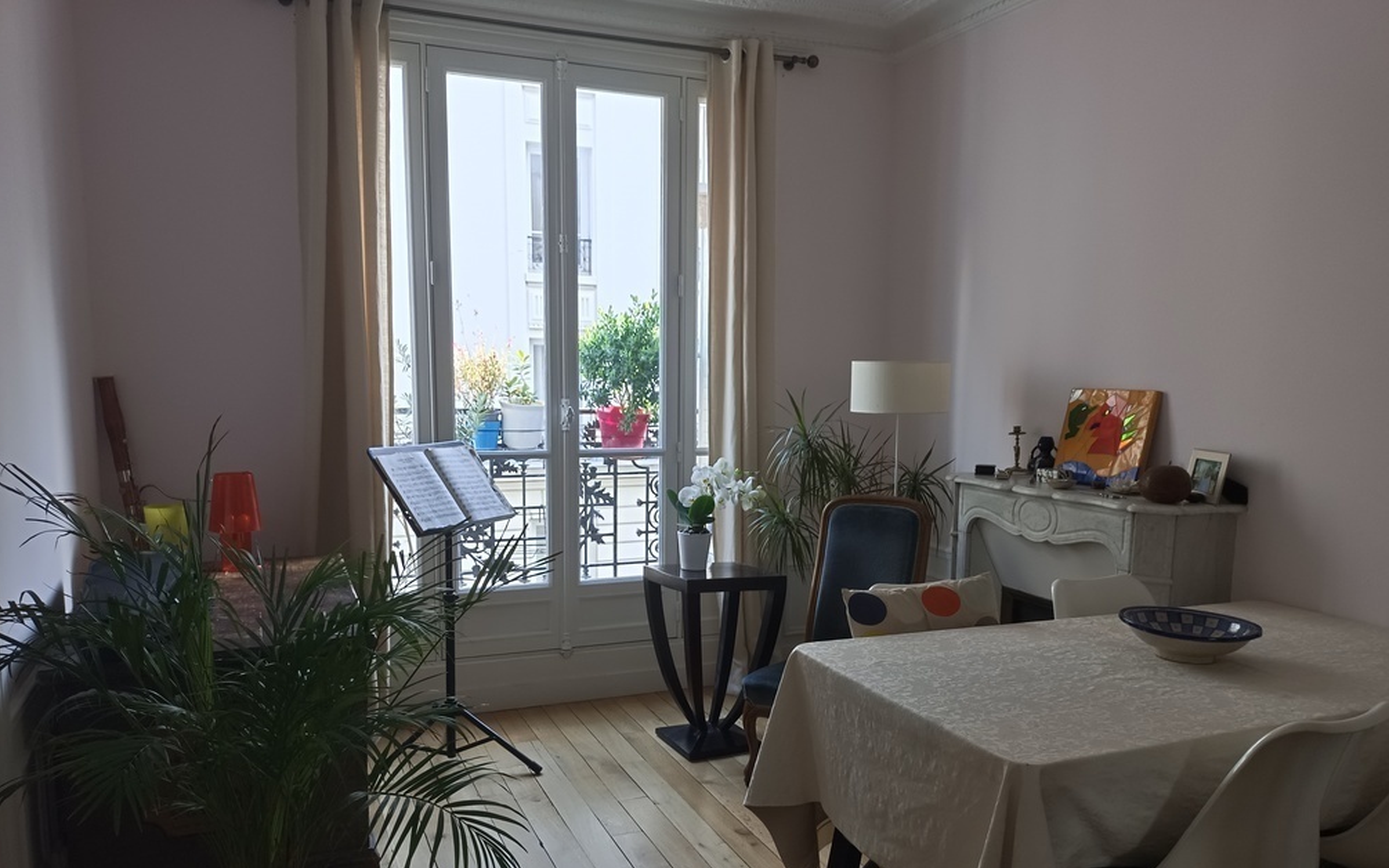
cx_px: 703
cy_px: 509
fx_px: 1022
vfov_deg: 45.8
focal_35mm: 27
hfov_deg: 68.4
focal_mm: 4.71
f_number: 1.79
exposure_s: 1/50
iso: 1075
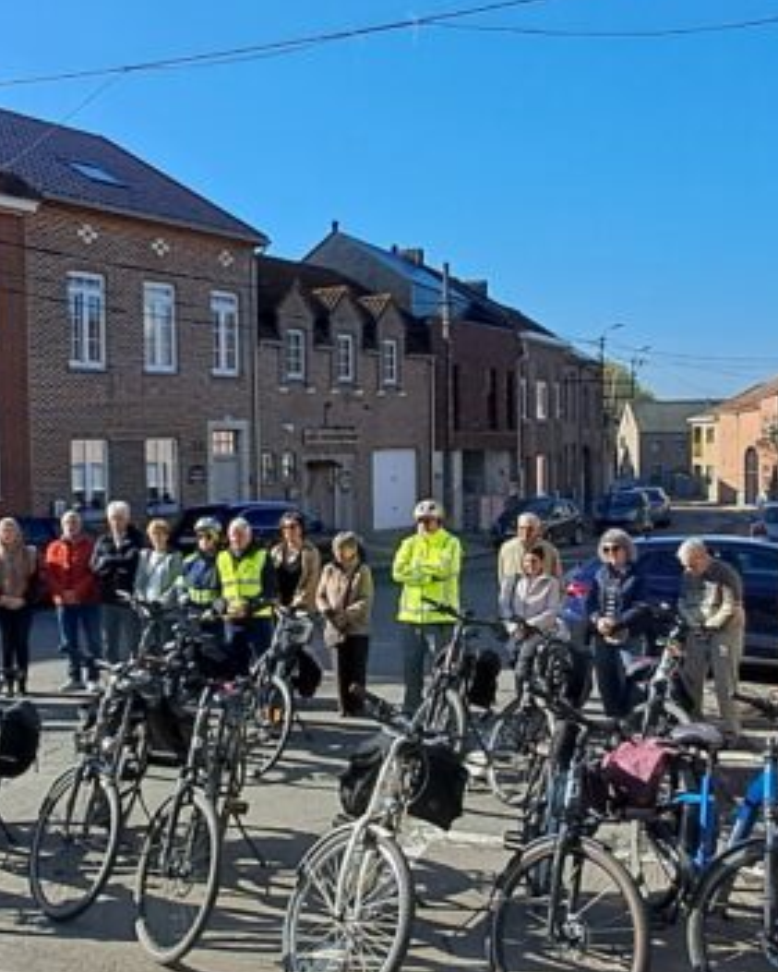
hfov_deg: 40.0
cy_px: 507
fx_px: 1064
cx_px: 324
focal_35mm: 37
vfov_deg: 49.1
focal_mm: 1.42
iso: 40
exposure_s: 1/1931
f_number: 2.2
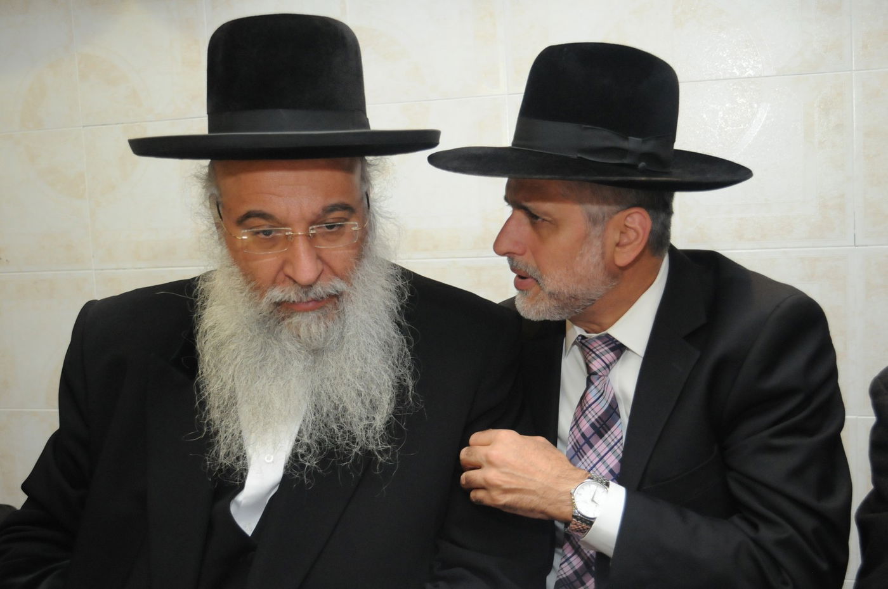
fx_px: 1034
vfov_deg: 31.8
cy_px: 294
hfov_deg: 46.5
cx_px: 444
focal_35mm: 42
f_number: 4.5
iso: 1600
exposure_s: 1/100
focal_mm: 28
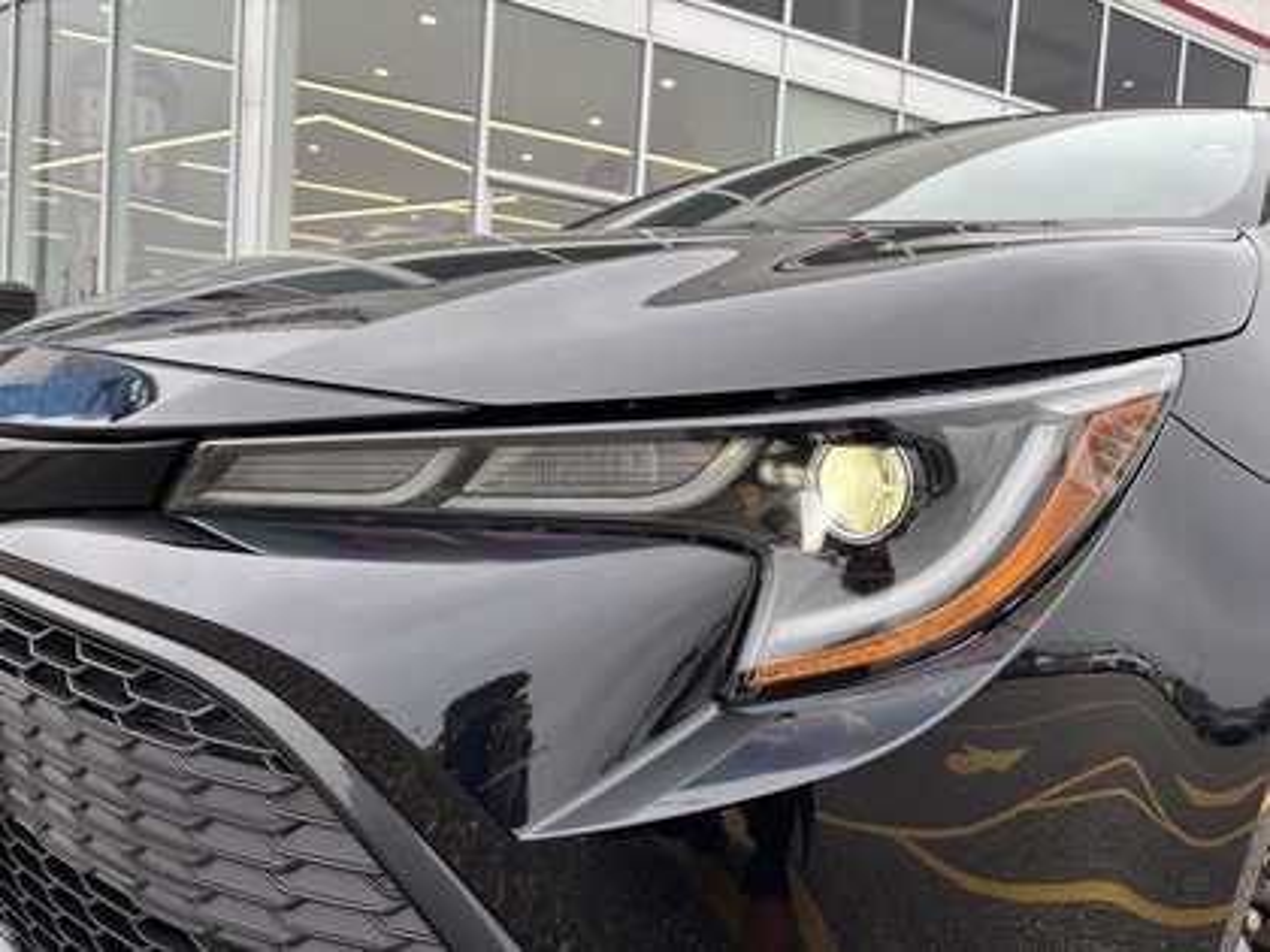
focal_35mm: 26
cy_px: 476
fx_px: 954
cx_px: 635
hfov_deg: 67.3
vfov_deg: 53.1
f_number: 1.6
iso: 50
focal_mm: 5.96
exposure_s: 1/284
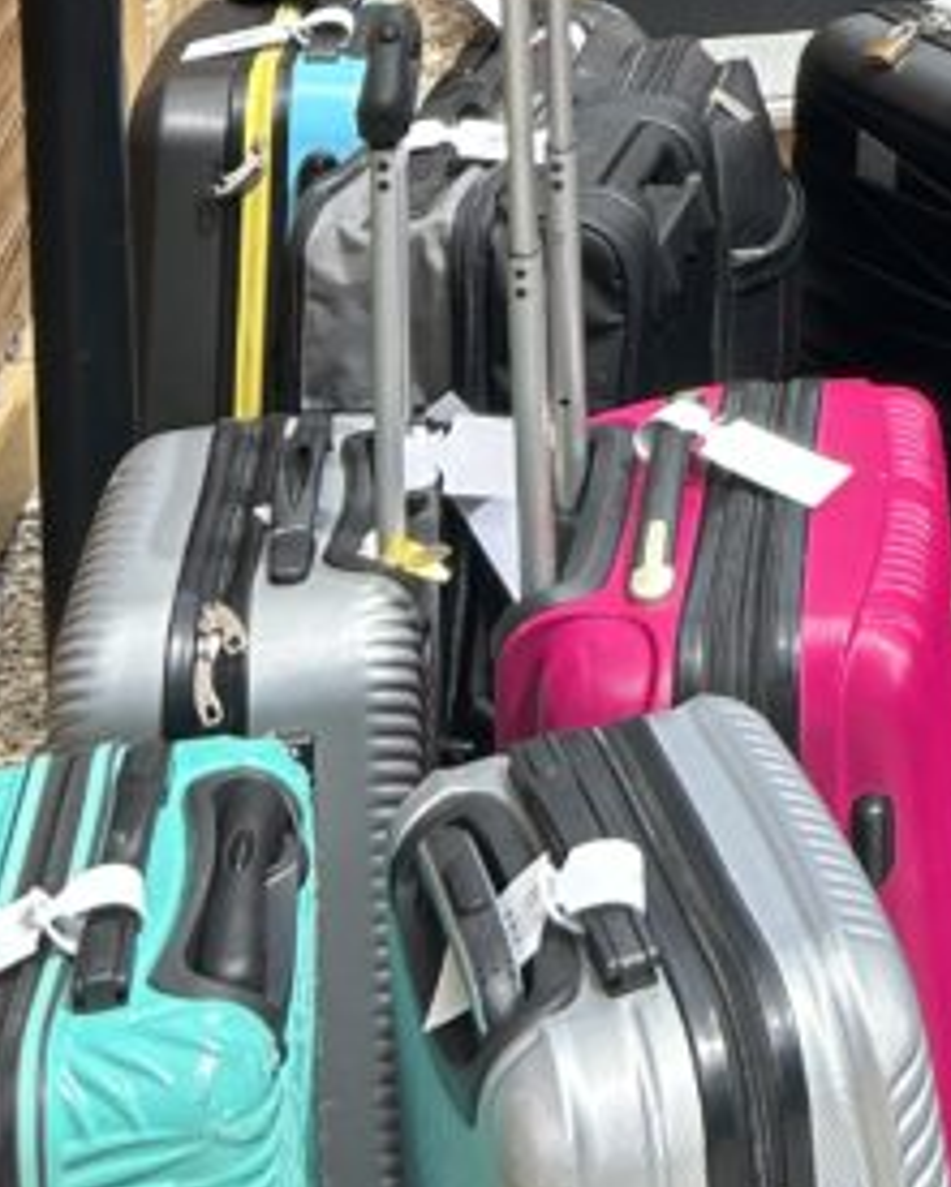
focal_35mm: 94
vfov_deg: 17.9
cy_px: -649
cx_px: 1467
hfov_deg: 15.1
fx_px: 3305
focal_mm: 5.7
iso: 50
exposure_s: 1/1377
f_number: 1.5
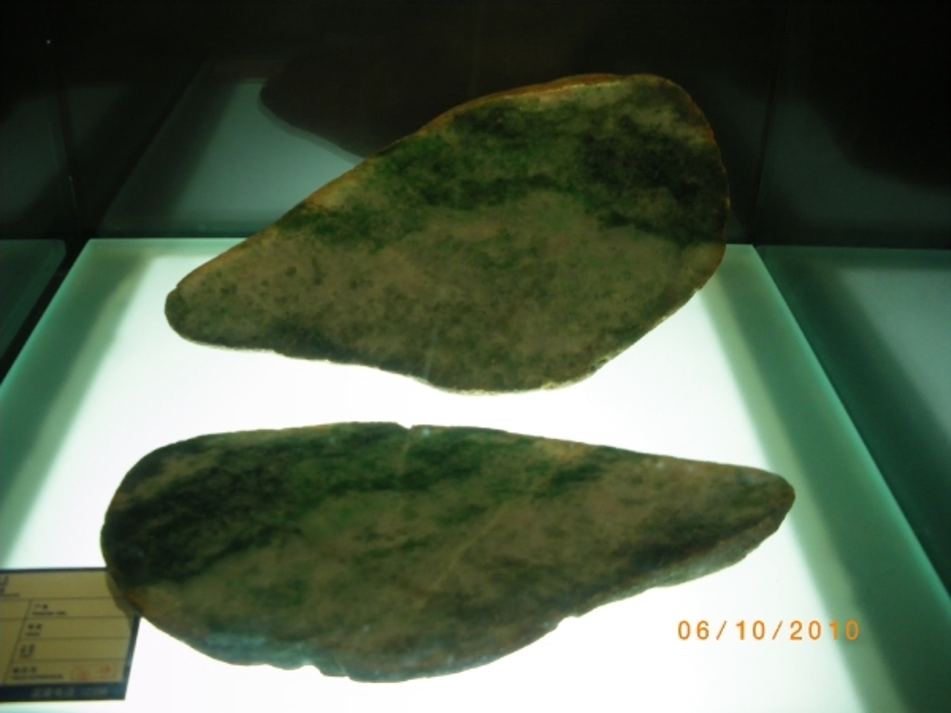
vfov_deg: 39.7
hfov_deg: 51.4
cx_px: 476
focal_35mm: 36
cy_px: 356
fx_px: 989
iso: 200
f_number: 3.5
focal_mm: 6.3
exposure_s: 1/50
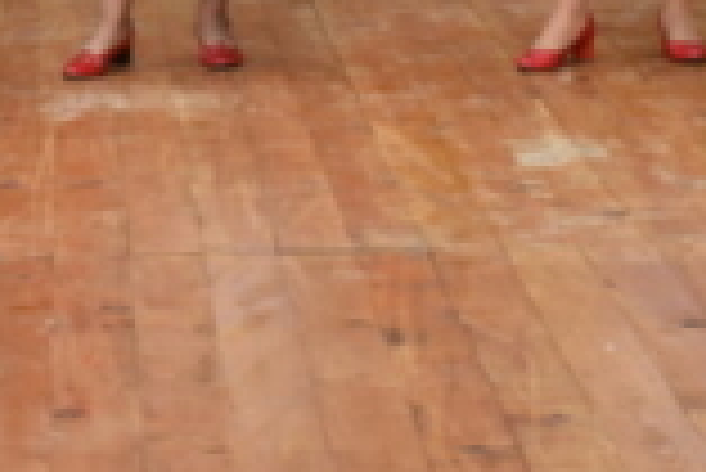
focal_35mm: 196
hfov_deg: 10.4
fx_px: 3847
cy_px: -465
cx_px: 36
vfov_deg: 6.8
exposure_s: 1/250
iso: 200
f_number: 8
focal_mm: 32
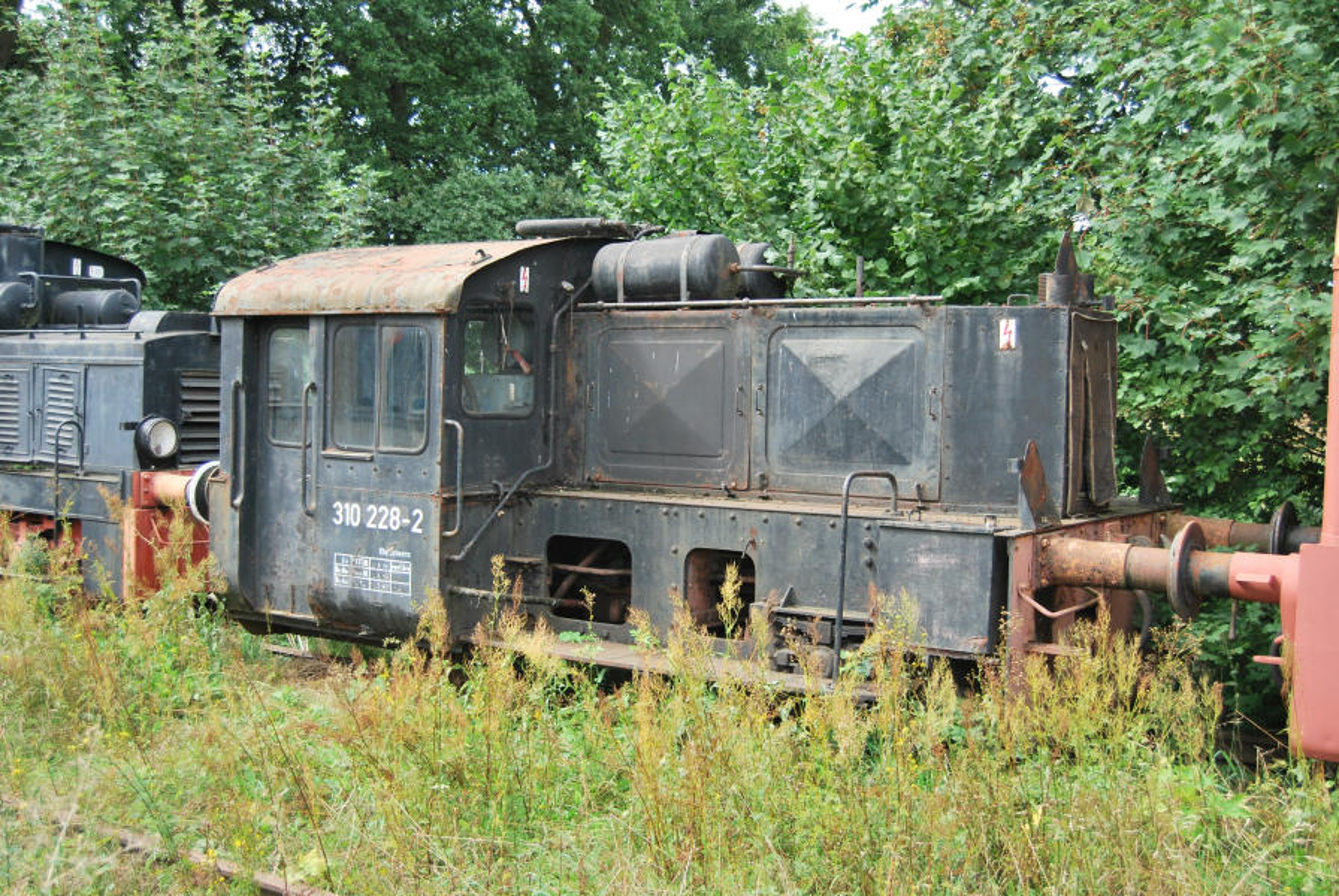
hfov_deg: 49.5
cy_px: 448
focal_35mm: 39
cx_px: 670
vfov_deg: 34.3
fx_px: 1452
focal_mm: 26
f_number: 4.2
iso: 200
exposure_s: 1/250
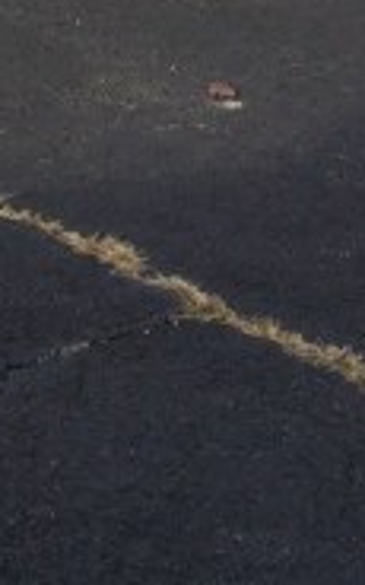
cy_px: -480
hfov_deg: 9.7
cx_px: -317
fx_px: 2037
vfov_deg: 14.3
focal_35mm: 128
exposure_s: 1/1026
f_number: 2.2
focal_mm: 4.15
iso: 32
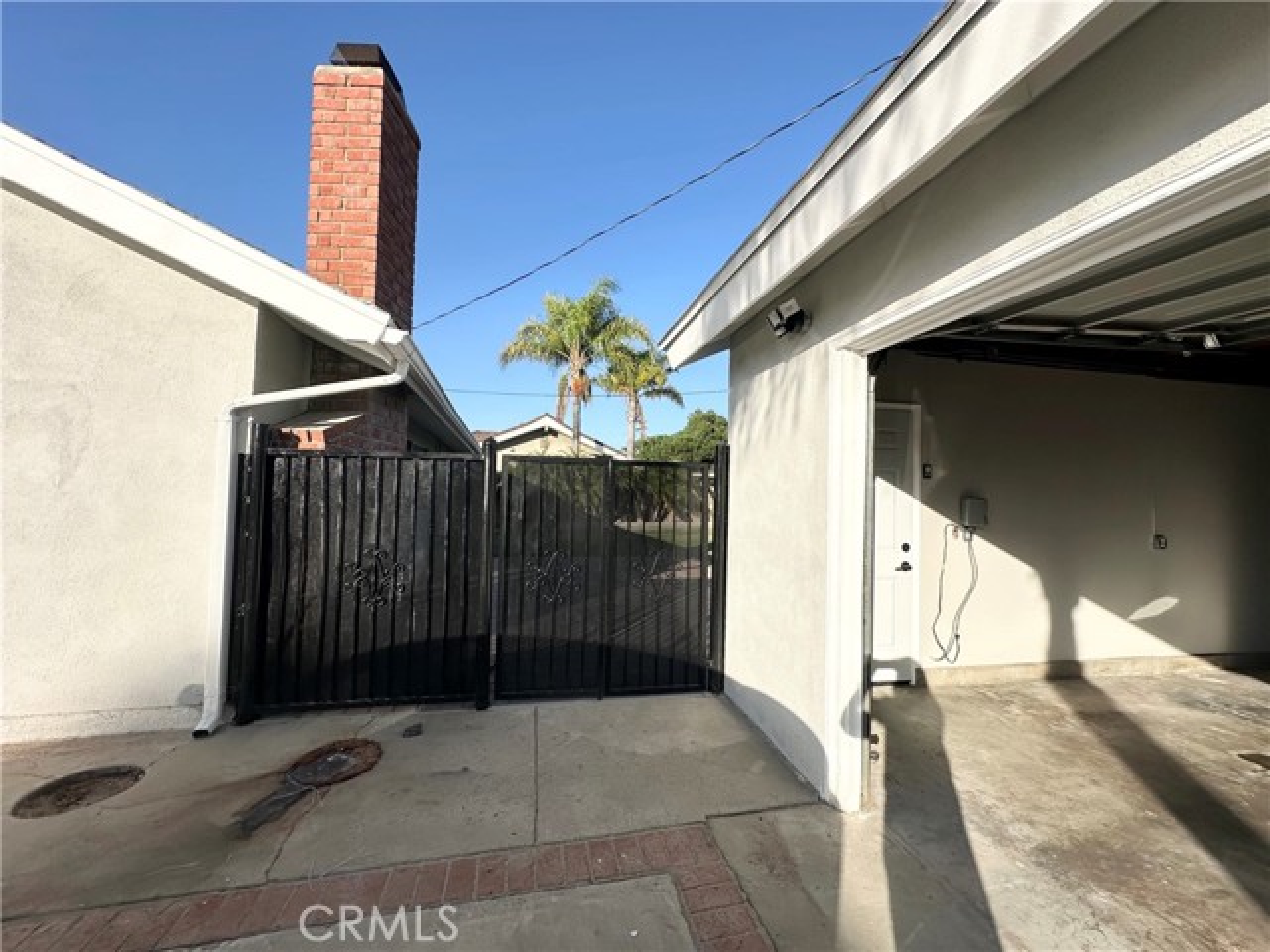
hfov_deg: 102.1
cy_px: 476
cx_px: 635
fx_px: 514
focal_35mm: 14
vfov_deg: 85.7
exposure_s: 1/2451
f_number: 2.2
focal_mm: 2.22
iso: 50
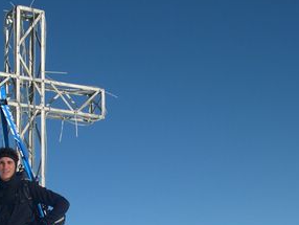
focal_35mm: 85
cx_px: 95
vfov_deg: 17.0
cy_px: 222
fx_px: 735
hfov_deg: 22.9
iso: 100
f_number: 7.6
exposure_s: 1/529
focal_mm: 8
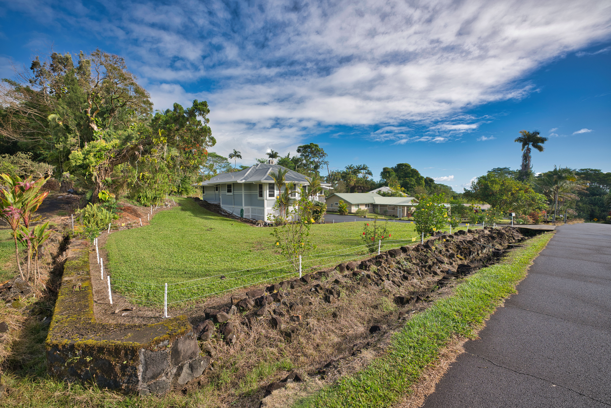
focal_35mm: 15
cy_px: 204
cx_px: 306
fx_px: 248
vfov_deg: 78.9
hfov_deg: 101.9
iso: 50
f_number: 4
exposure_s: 1/400
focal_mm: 14.6
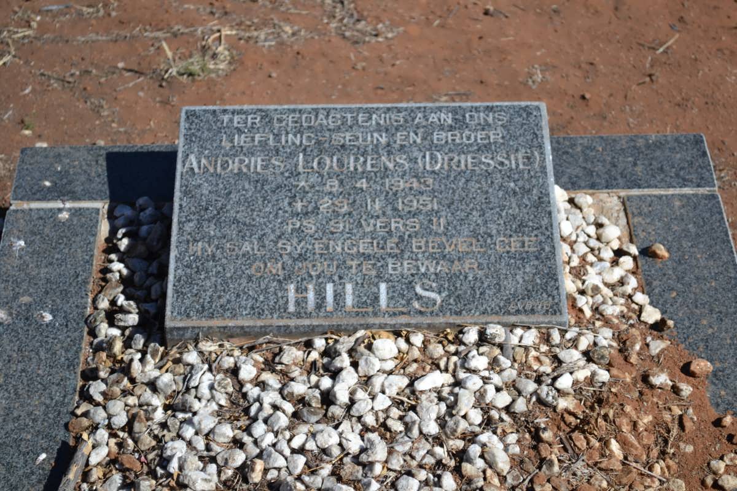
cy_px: 246
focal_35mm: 82
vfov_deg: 16.6
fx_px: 1689
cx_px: 368
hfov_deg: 24.6
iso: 100
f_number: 5.6
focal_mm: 55
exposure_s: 1/125
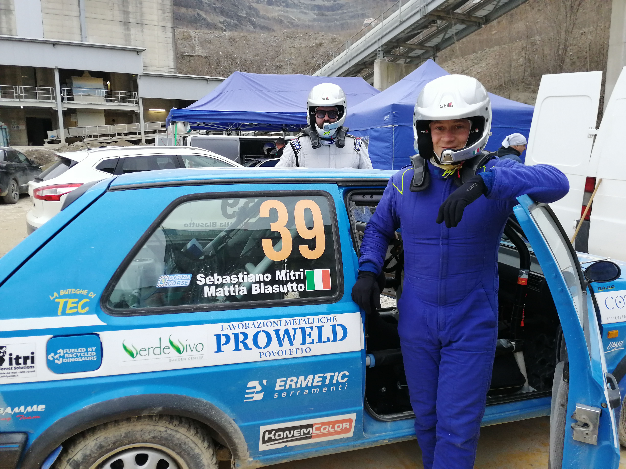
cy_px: 234
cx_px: 313
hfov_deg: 65.3
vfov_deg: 51.4
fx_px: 488
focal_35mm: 27
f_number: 1.8
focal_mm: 3.95
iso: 160
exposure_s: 1/417
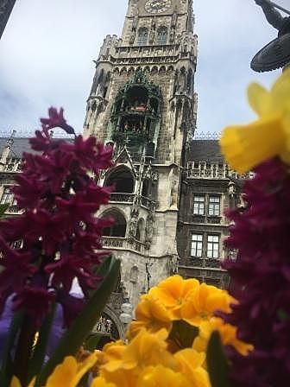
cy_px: 194
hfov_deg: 48.2
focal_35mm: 29
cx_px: 145
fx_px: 324
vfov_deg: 61.7
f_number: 2.2
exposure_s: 1/1326
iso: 25
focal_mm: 4.15
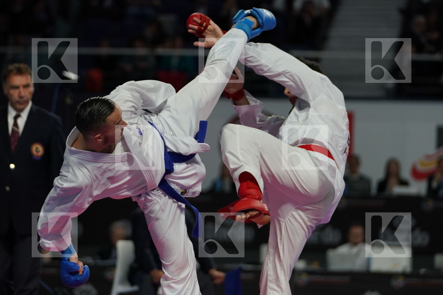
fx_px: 2449
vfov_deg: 6.9
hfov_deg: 10.3
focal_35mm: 199
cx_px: 222
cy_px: 148
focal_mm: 133
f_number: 2.8
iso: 800
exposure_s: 1/1000
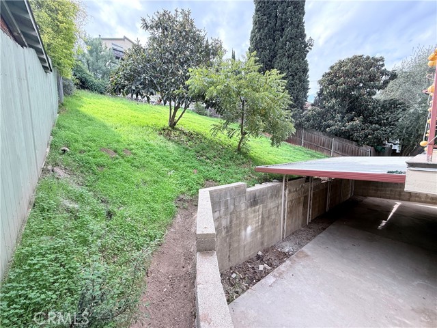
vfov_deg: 85.7
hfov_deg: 102.1
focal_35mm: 14
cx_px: 218
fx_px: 177
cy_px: 164
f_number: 2.2
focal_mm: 2.22
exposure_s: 1/254
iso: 50
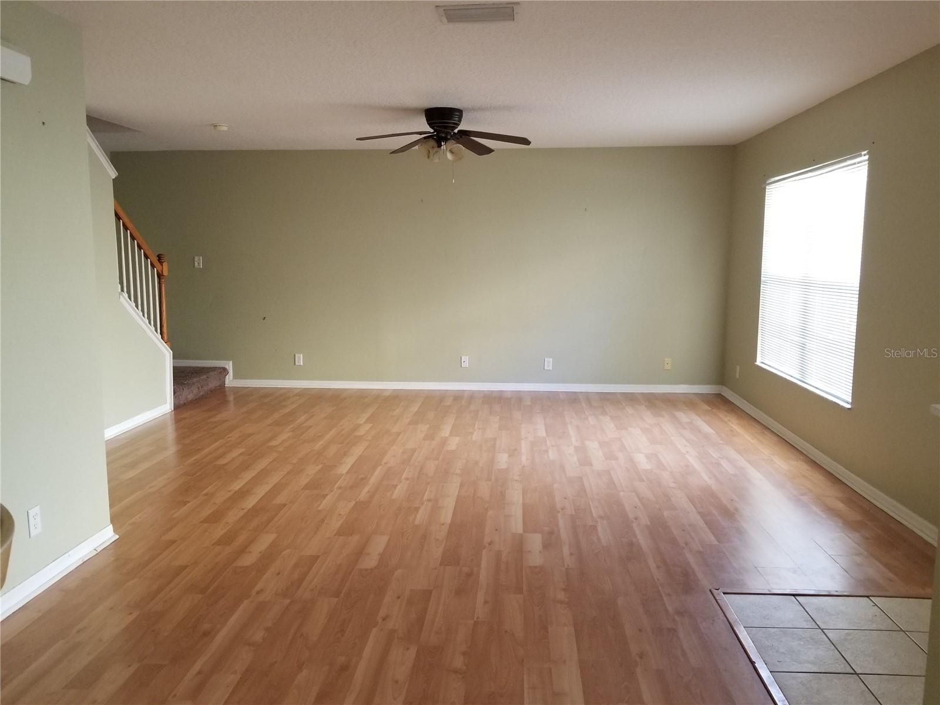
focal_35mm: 26
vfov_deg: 53.1
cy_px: 352
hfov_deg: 67.3
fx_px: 706
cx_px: 470
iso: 200
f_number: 1.7
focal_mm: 4.25
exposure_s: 1/50
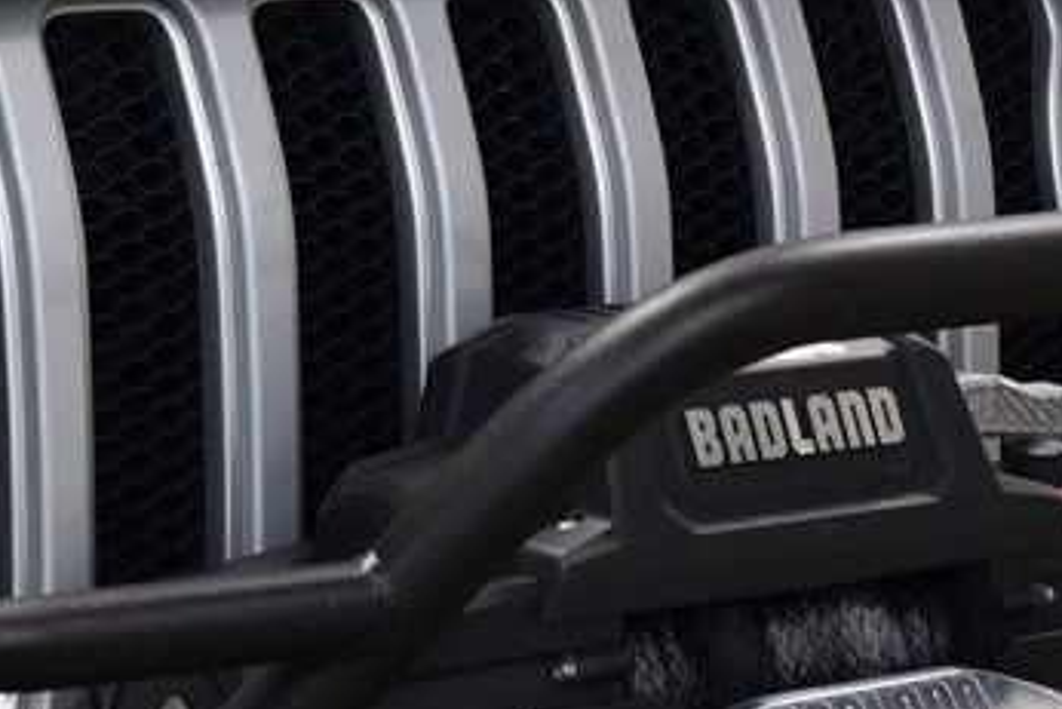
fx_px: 5725
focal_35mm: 194
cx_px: 734
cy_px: 207
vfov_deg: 7.1
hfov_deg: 10.6
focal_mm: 70
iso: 800
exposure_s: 1/30
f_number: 7.1
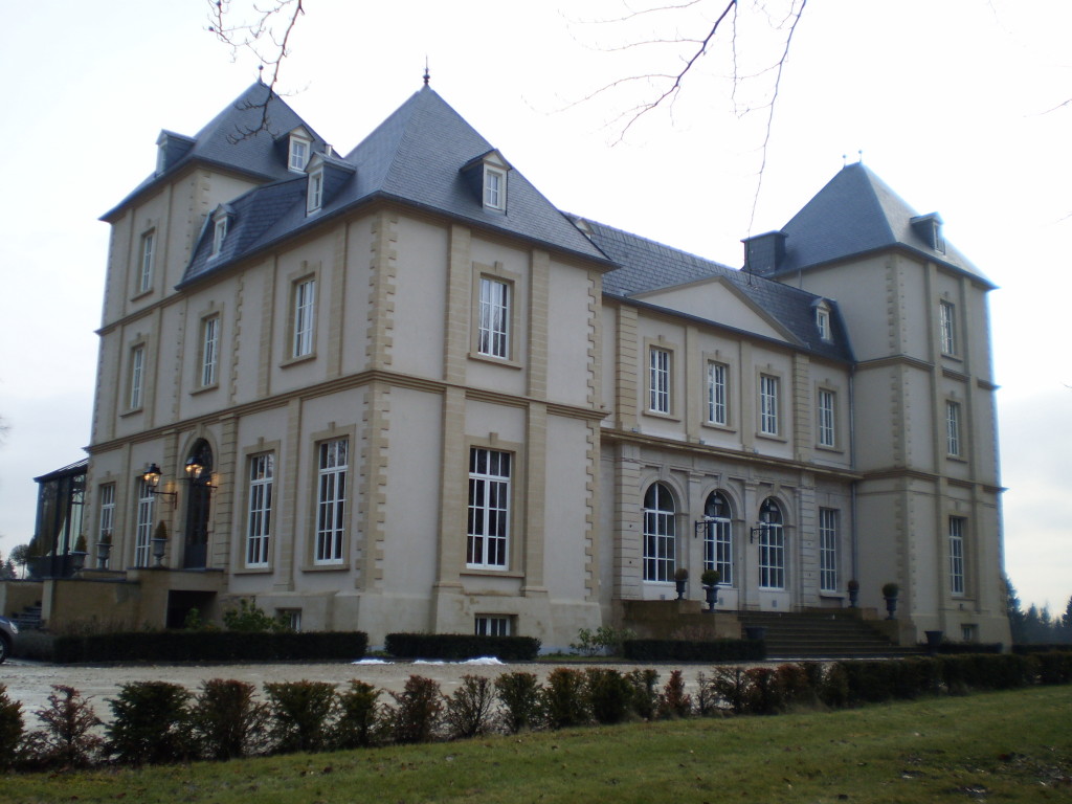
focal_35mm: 36
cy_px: 402
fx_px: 1115
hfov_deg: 51.4
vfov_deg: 39.7
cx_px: 536
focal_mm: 6.3
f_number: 3.1
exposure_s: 1/200
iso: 64
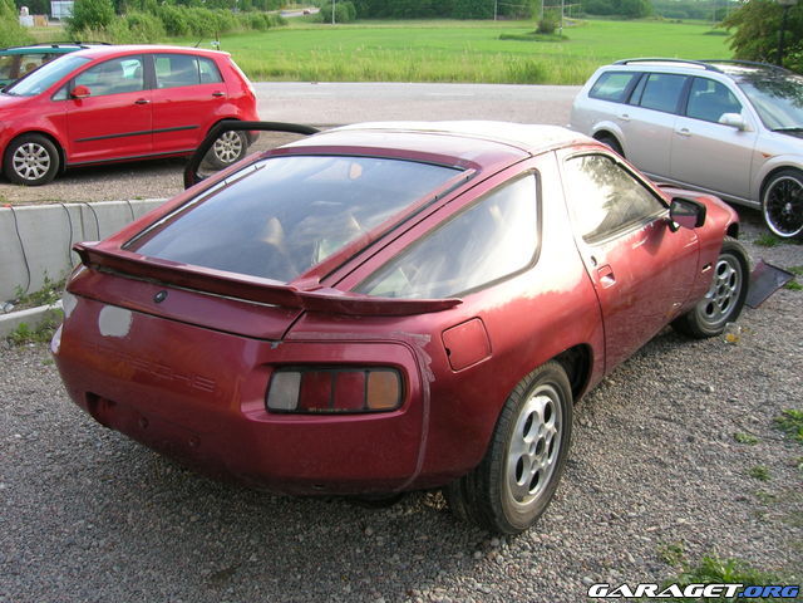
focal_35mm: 34
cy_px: 302
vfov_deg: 41.8
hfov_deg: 54.0
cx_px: 402
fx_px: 789
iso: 50
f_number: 4.9
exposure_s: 1/43.3
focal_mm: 5.7
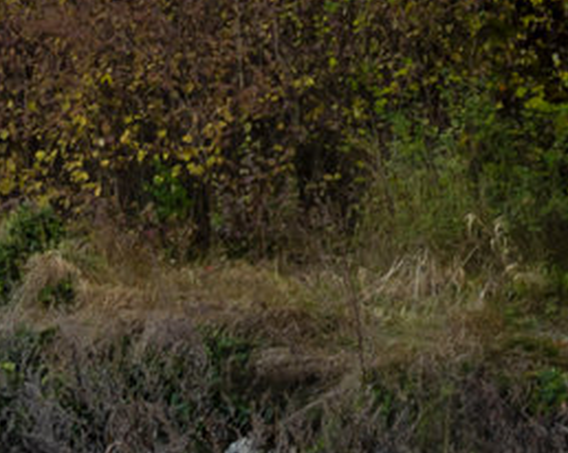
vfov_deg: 6.3
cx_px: 1829
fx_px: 3964
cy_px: -490
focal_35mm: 236
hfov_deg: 7.1
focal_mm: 24
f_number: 9
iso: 100
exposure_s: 1/15
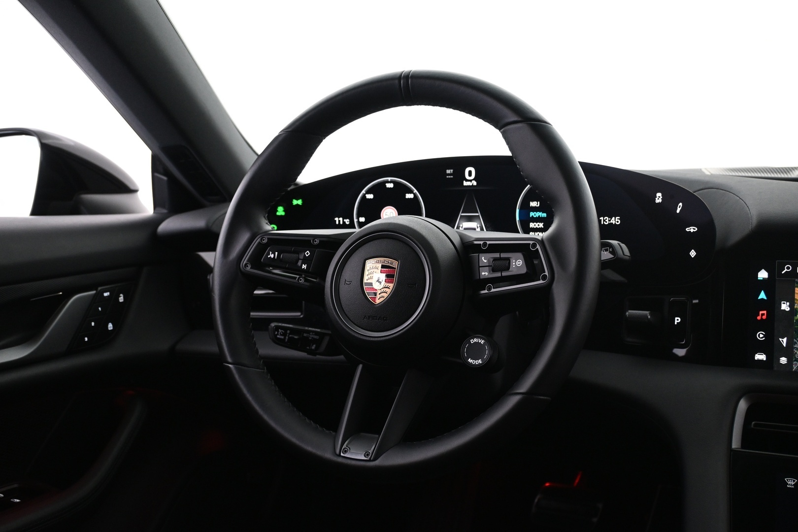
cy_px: 266
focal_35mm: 36
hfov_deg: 53.1
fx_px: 798
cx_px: 399
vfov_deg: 36.9
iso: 1600
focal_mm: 24
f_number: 4.2
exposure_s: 1/25
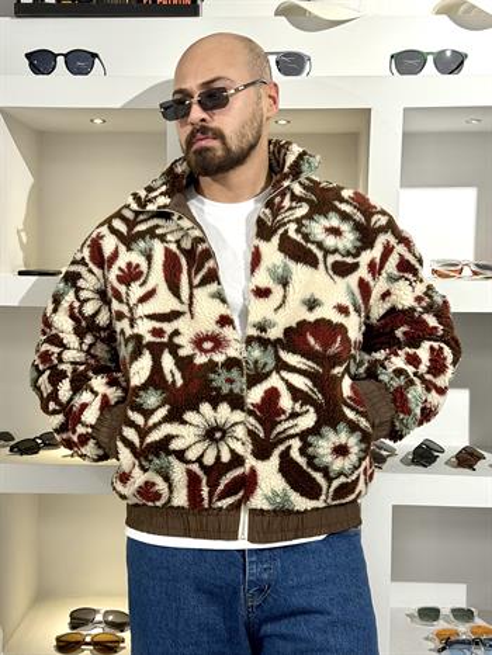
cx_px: 246
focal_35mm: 48
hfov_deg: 30.3
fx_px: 909
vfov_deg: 39.6
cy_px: 328
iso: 100
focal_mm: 6.76
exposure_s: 1/100
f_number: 1.78
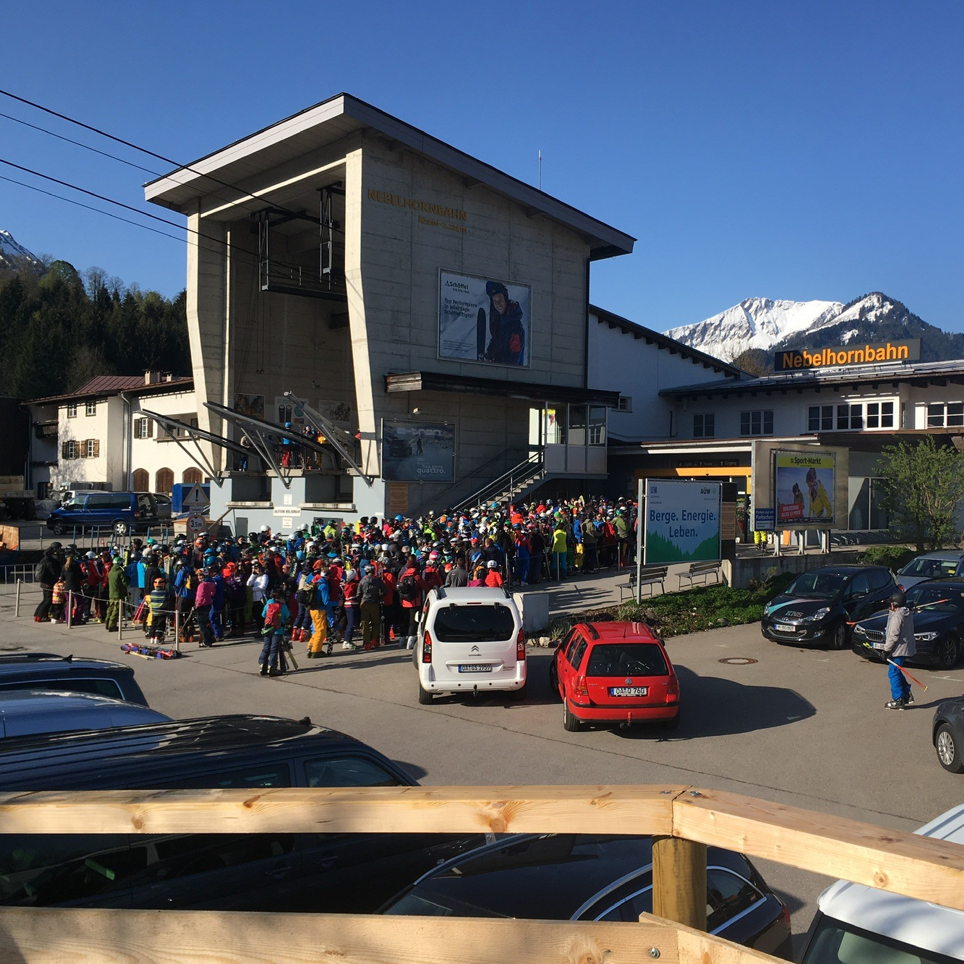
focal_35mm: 35
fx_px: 1103
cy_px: 481
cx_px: 582
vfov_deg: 47.2
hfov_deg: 46.9
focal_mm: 4.15
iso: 25
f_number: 2.2
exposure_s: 1/1570
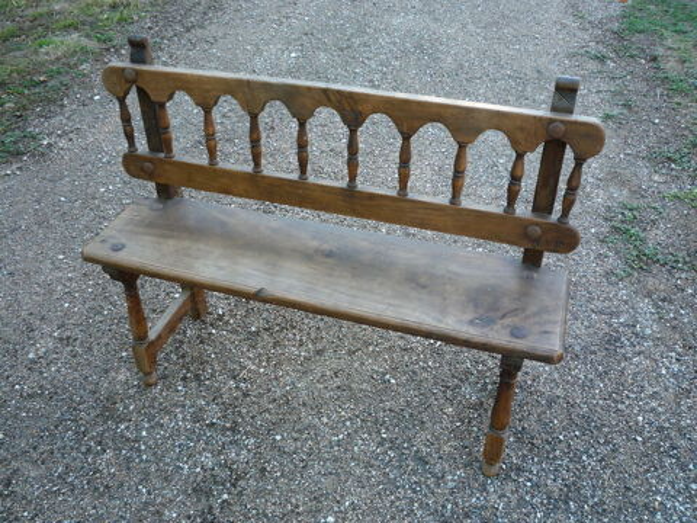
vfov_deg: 46.8
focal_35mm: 30
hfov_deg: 60.0
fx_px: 604
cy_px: 262
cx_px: 348
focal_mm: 5.2
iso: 100
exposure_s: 1/50
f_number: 3.3
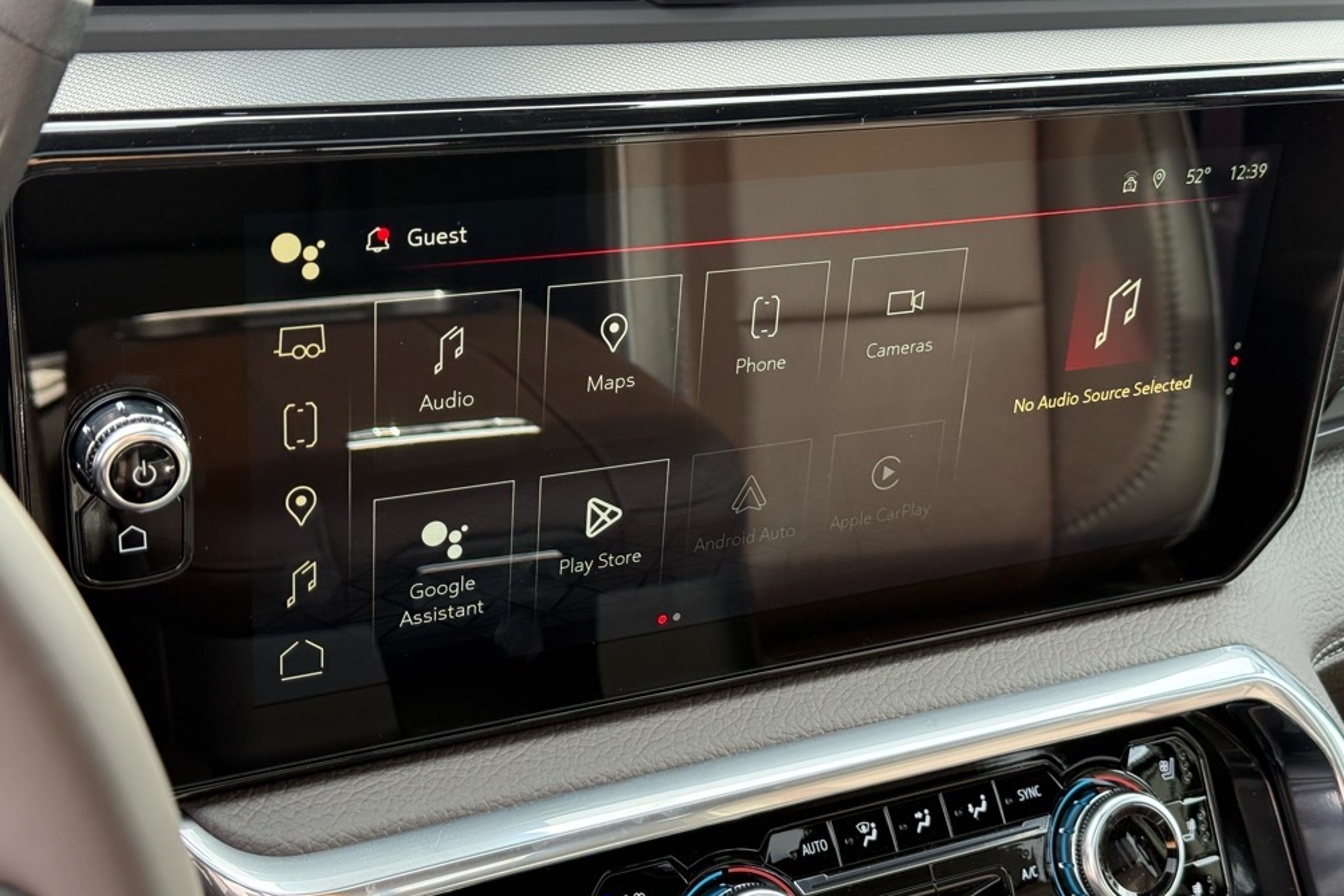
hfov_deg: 38.9
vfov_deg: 26.5
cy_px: 456
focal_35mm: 51
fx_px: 1904
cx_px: 679
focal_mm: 6.76
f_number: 1.78
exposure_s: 1/130
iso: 160
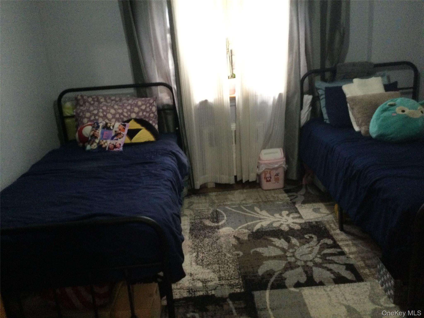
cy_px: 159
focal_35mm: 31
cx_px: 212
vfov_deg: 45.4
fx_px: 380
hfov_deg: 58.4
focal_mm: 3.3
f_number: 2.4
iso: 200
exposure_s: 1/17
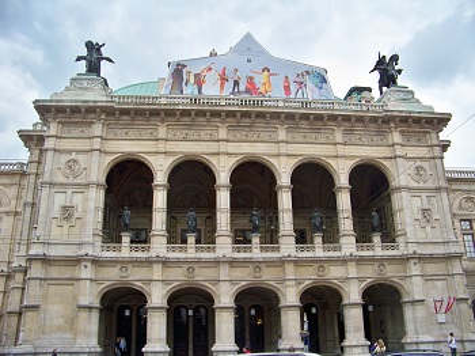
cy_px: 178
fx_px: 453
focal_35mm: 33
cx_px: 238
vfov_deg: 42.9
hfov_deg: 55.4
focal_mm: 5.85
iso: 125
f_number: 2.8
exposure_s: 1/640
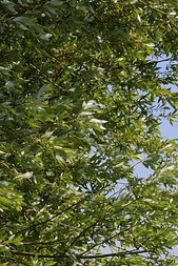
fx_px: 1637
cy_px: 335
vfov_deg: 9.2
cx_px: -322
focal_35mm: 221
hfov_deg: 5.9
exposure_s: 1/160
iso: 200
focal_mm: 35
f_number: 9
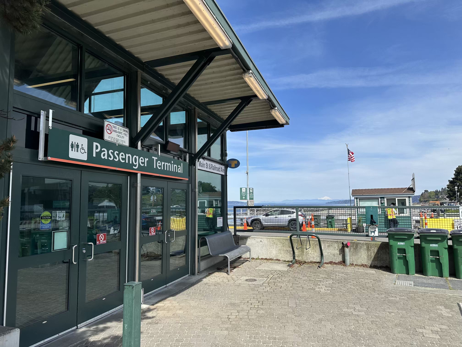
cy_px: 174
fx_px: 320
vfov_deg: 56.8
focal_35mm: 24
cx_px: 231
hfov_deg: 71.6
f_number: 1.78
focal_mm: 6.86
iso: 80
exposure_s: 1/4184
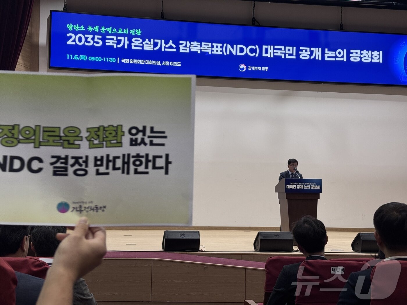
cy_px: 152
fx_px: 564
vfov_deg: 30.3
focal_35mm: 48
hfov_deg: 39.7
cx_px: 204
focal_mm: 6.76
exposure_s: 1/60
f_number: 1.78
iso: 125
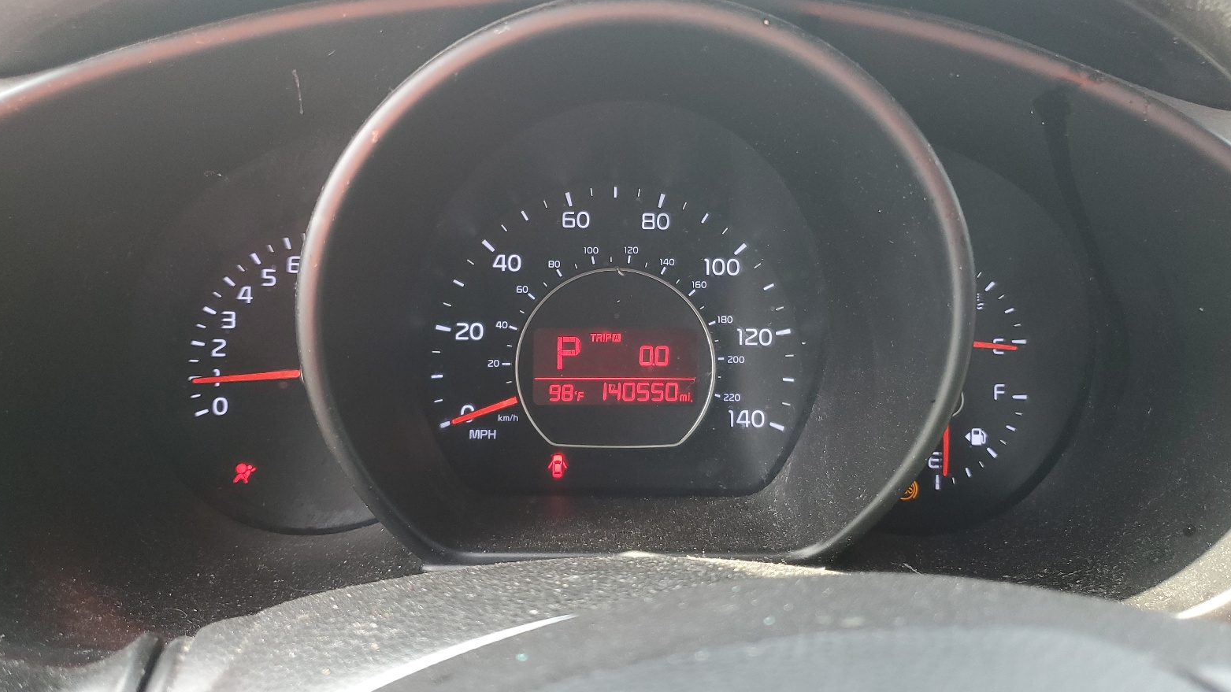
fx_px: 947
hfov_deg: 66.1
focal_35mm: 29
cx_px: 607
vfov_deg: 40.0
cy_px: 283
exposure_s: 1/120
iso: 84
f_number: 1.5
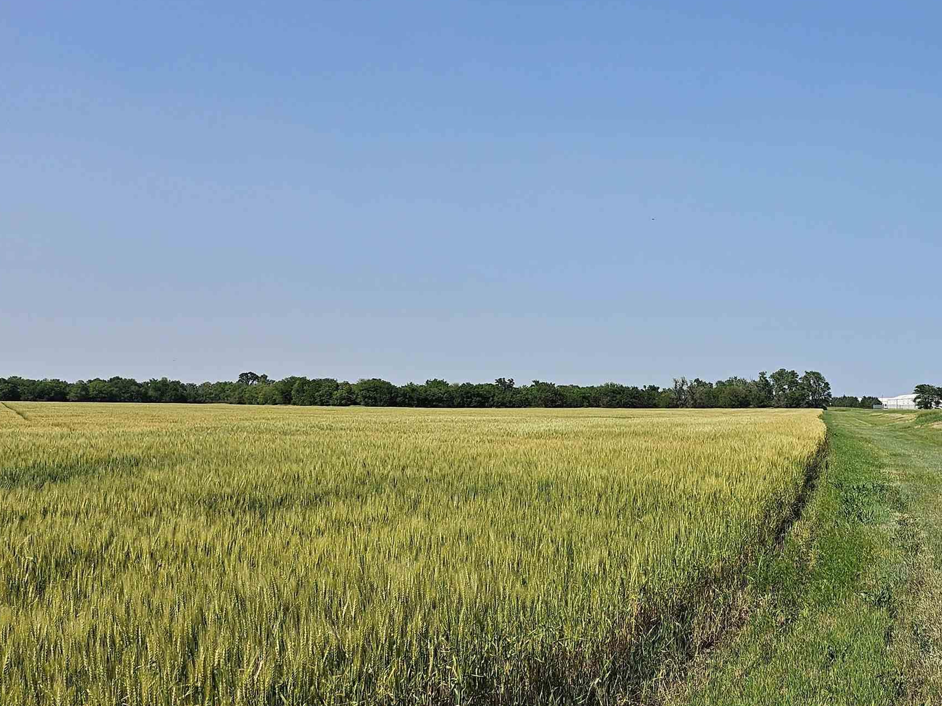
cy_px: 370
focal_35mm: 43
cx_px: 757
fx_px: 1170
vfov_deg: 33.6
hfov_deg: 41.9
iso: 50
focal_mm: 5
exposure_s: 1/6423
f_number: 1.8
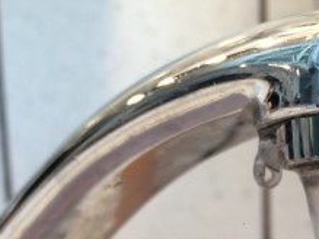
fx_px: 599
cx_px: 263
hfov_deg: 29.1
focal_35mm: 65
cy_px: 267
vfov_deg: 21.4
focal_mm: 4.15
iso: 50
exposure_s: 1/33
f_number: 2.2
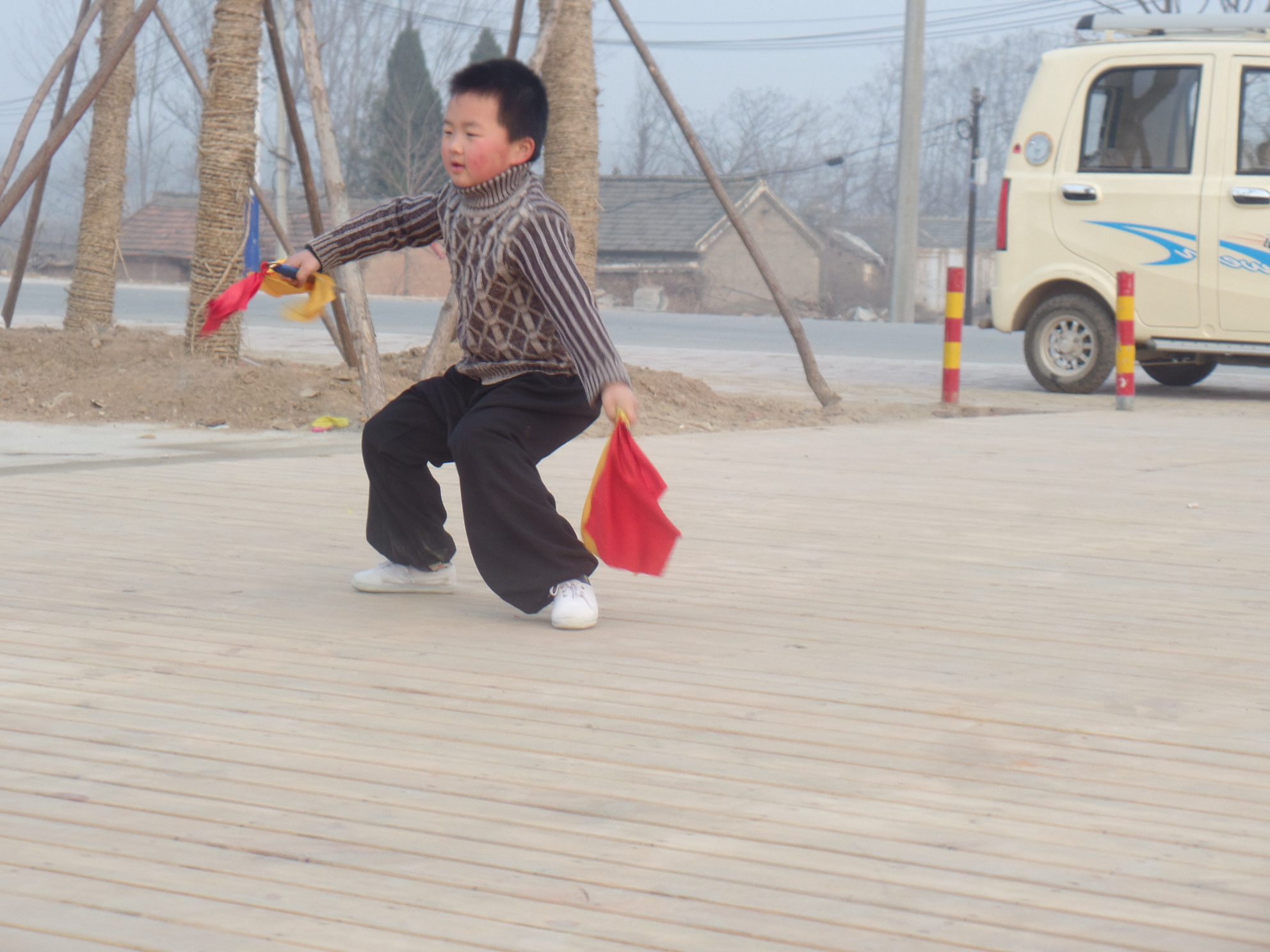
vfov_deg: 15.9
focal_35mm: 93
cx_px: 635
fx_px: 3412
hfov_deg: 21.1
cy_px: 476
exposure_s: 1/125
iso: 80
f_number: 3.9
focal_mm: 16.5
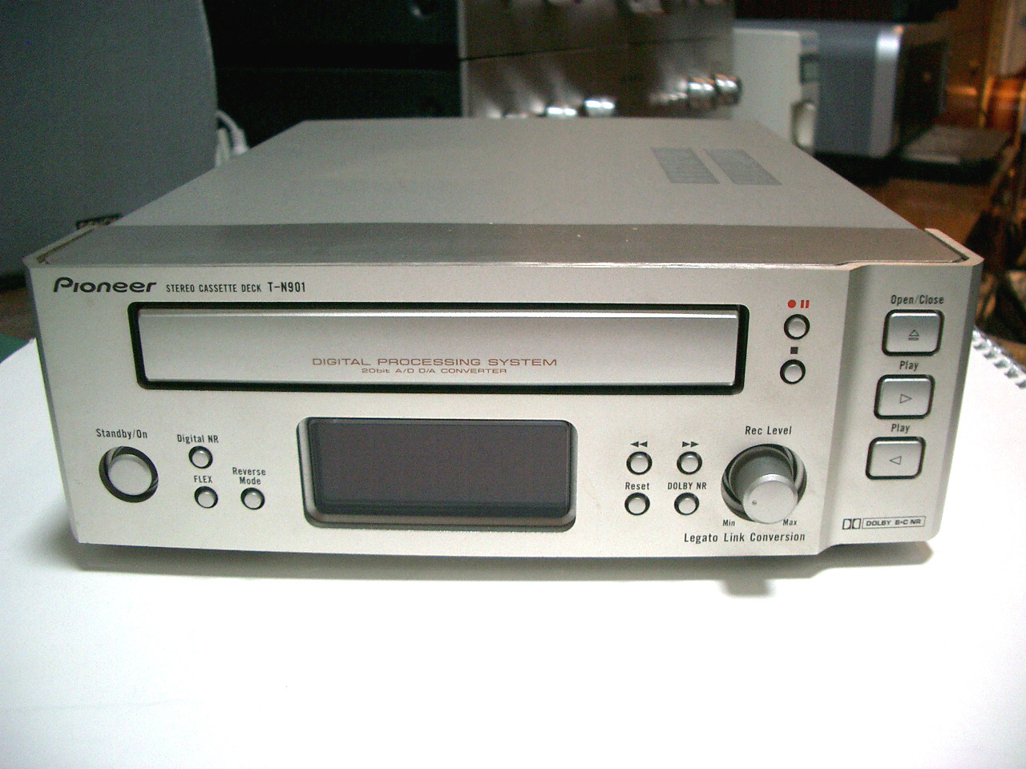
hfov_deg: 52.6
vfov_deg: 40.7
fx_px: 1037
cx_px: 513
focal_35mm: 35
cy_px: 384
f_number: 2.6
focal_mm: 5.8
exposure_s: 1/15
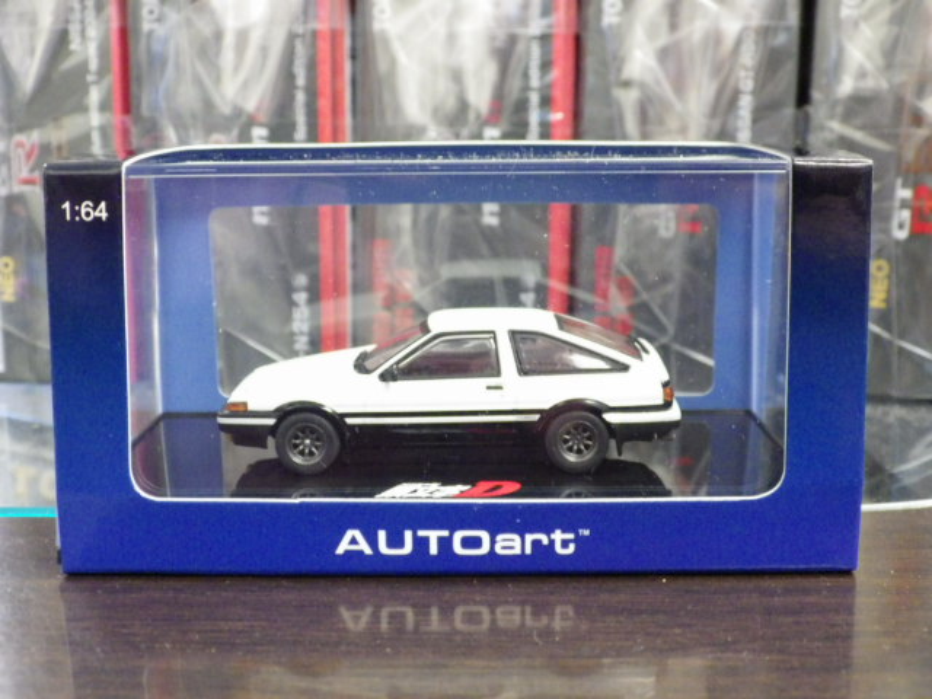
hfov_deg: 38.2
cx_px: 466
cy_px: 350
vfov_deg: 29.1
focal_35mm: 50
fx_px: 1346
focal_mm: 9
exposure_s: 1/25
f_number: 3.8
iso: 1250
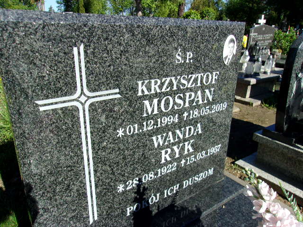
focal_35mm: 27
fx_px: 236
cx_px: 152
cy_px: 114
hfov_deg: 65.3
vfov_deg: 51.4
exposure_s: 1/80
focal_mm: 4.9
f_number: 10.4
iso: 80
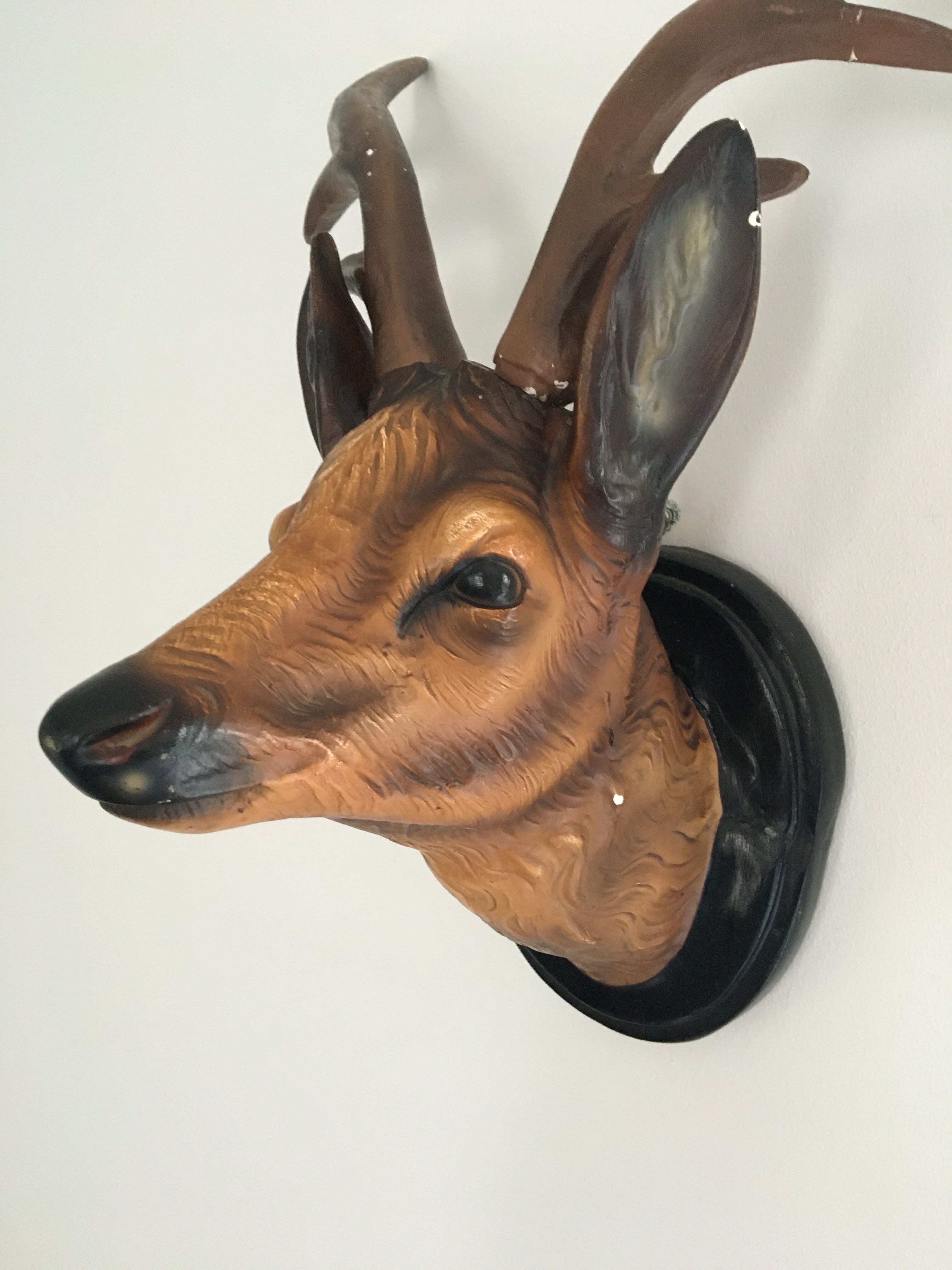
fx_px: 1063
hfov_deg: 48.2
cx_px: 476
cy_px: 635
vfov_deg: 61.7
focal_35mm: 29
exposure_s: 1/17
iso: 400
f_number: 2.2
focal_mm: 4.15
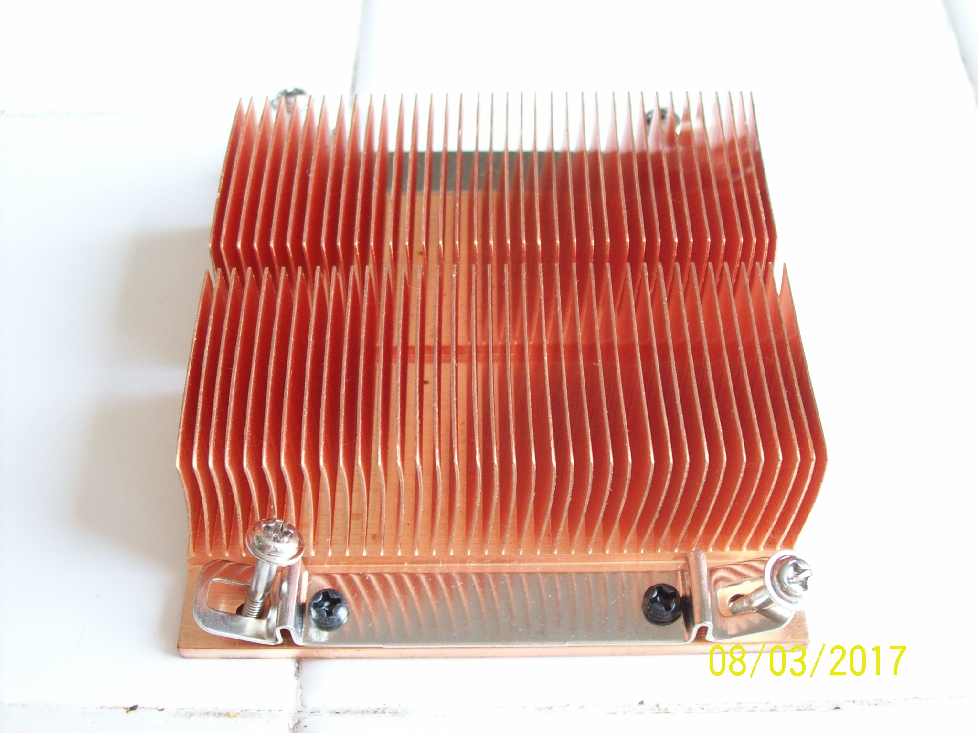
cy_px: 366
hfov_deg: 42.1
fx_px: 1271
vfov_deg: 32.2
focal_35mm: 45
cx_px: 489
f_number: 3
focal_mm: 7.6
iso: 160
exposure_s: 1/33.6
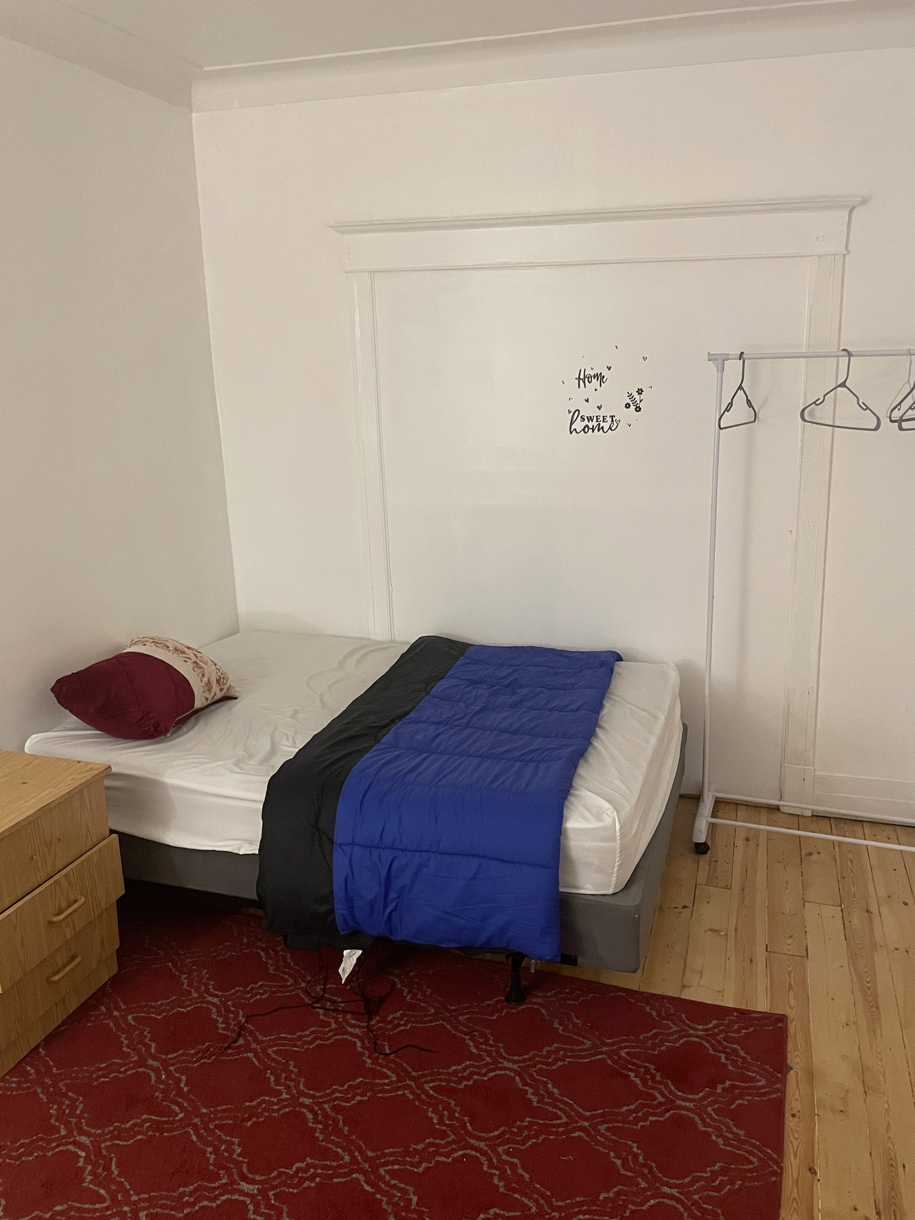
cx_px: 460
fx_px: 951
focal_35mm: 27
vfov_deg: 65.3
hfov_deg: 51.4
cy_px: 602
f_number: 1.6
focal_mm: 4.2
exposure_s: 1/60
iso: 500
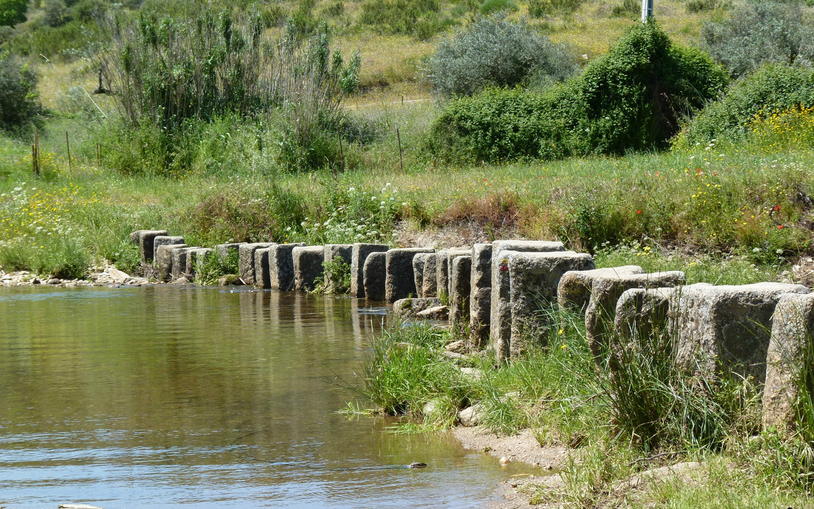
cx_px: 407
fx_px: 2063
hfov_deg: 22.3
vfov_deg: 14.1
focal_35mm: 93
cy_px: 241
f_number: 4.5
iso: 80
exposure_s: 1/200
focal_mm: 15.5
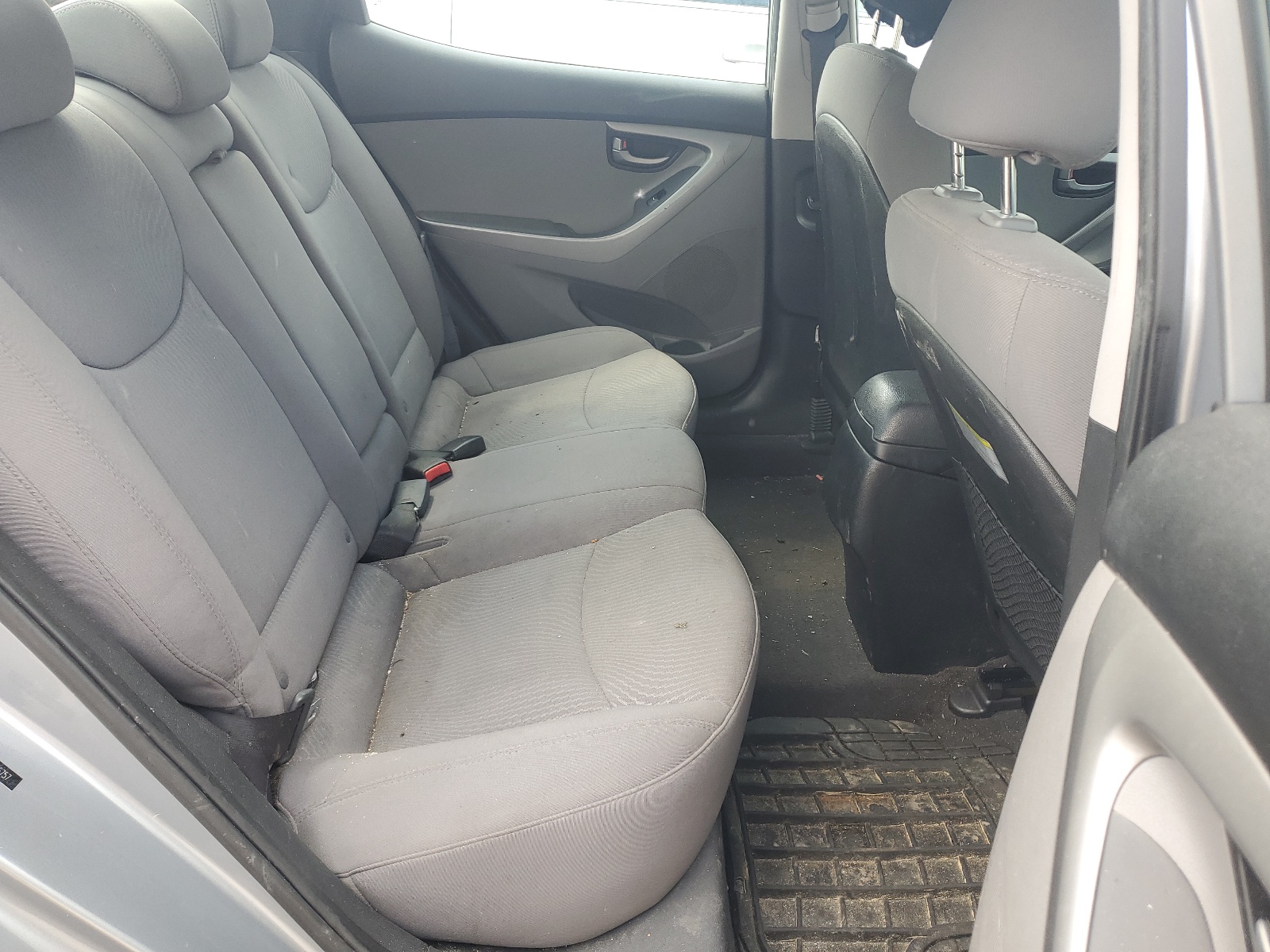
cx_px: 635
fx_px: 954
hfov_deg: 67.3
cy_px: 476
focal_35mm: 26
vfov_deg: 53.1
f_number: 1.5
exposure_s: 1/152
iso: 50
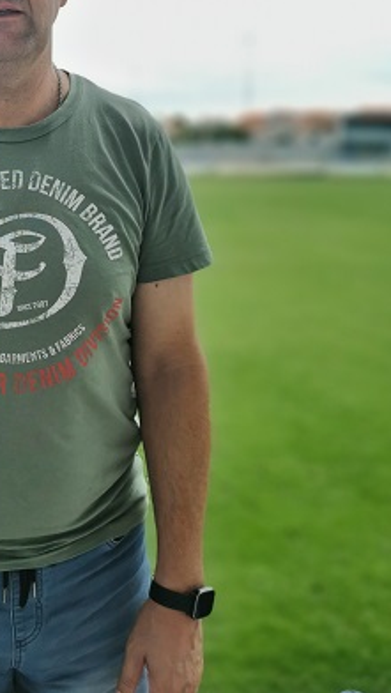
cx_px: 4
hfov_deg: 25.3
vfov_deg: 44.5
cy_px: 207
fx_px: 828
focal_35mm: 45
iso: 50
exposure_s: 1/1167
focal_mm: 5.58
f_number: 1.8
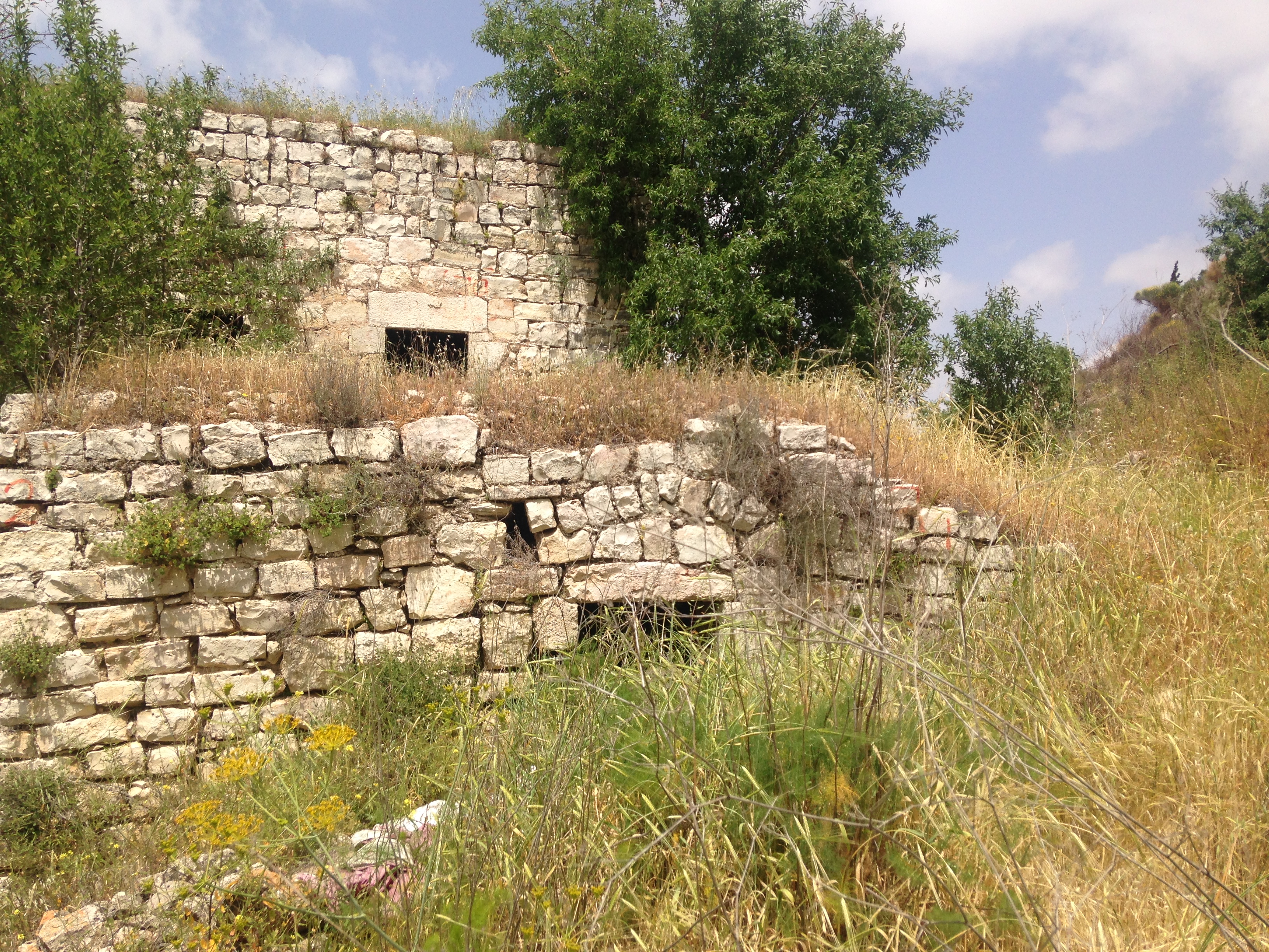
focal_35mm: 33
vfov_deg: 42.9
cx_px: 634
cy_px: 476
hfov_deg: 55.4
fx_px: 1210
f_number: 2.4
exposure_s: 1/2008
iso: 50
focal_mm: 4.12
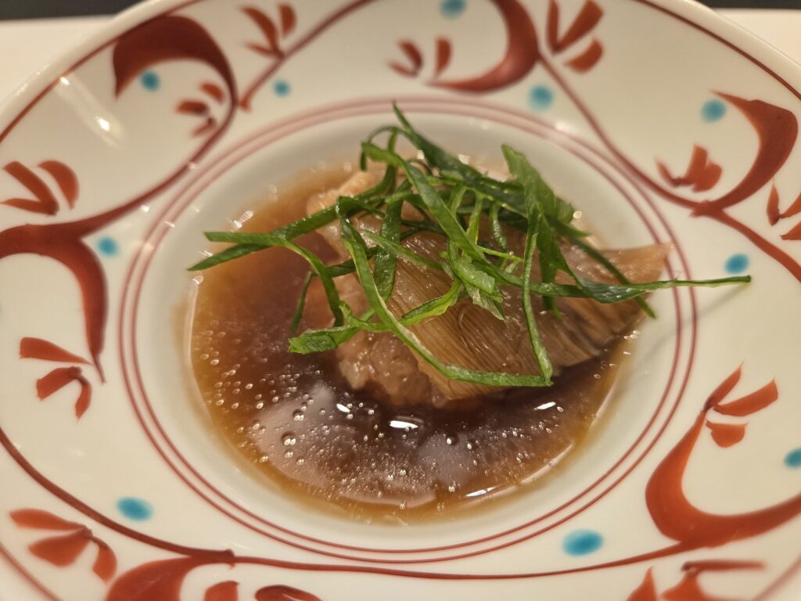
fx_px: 532
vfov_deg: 58.9
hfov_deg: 73.9
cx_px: 400
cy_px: 300
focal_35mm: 23
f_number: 1.8
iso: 250
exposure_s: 1/100
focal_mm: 5.4
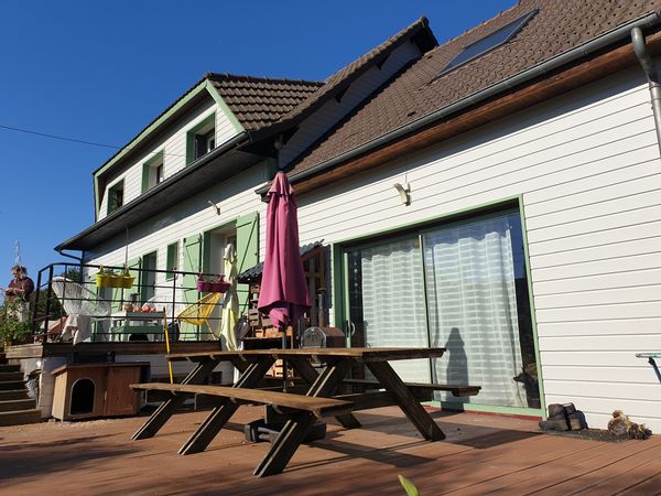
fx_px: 496
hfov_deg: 67.3
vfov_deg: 53.1
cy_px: 248
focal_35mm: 26
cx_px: 330
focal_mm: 4.3
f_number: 2.4
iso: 50
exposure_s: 1/2273
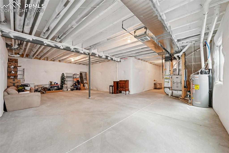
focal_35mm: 14
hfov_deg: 104.3
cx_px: 114
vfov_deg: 81.2
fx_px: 89
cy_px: 76
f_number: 10
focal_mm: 14
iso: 400
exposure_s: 1/3.33
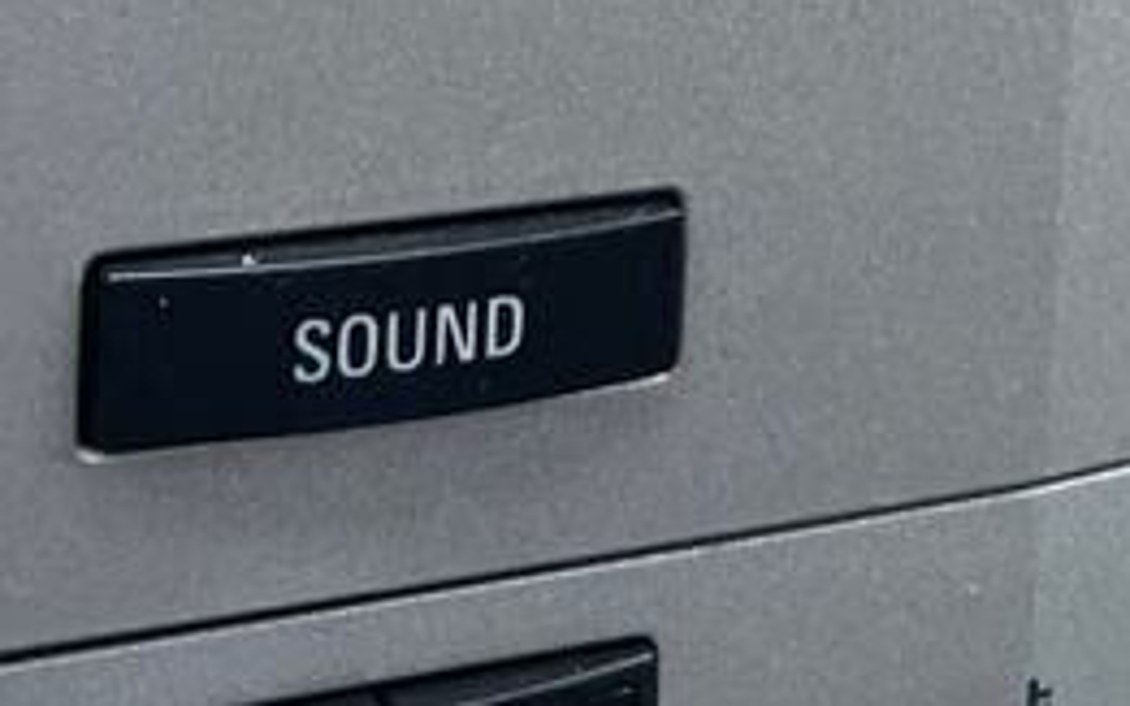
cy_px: -780
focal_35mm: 108
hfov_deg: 19.0
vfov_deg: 10.9
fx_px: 3325
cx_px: 970
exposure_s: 1/60
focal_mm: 5.1
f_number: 1.6
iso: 320
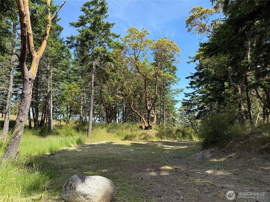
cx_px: 135
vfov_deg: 56.8
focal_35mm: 24
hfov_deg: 71.6
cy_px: 101
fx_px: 187
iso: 80
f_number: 1.78
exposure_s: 1/1361
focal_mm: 6.76
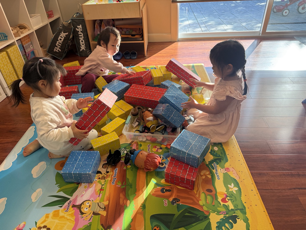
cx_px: 153
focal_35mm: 24
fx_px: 212
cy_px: 115
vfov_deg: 56.8
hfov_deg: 71.6
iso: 125
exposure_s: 1/228
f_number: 1.78
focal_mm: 6.76
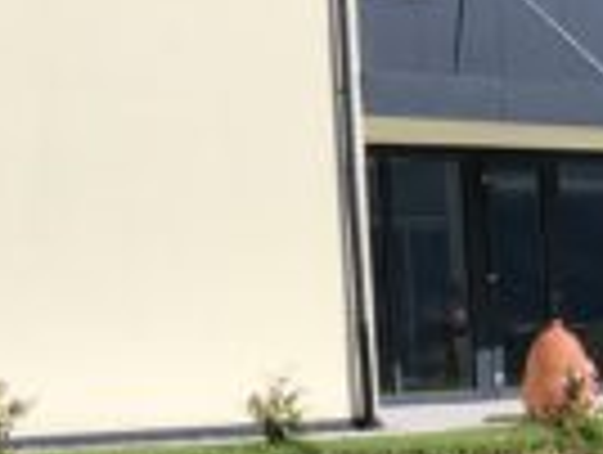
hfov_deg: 12.0
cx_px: -130
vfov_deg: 9.3
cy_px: 18
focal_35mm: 160
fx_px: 2792
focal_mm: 3.99
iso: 20
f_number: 1.8
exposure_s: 1/2404
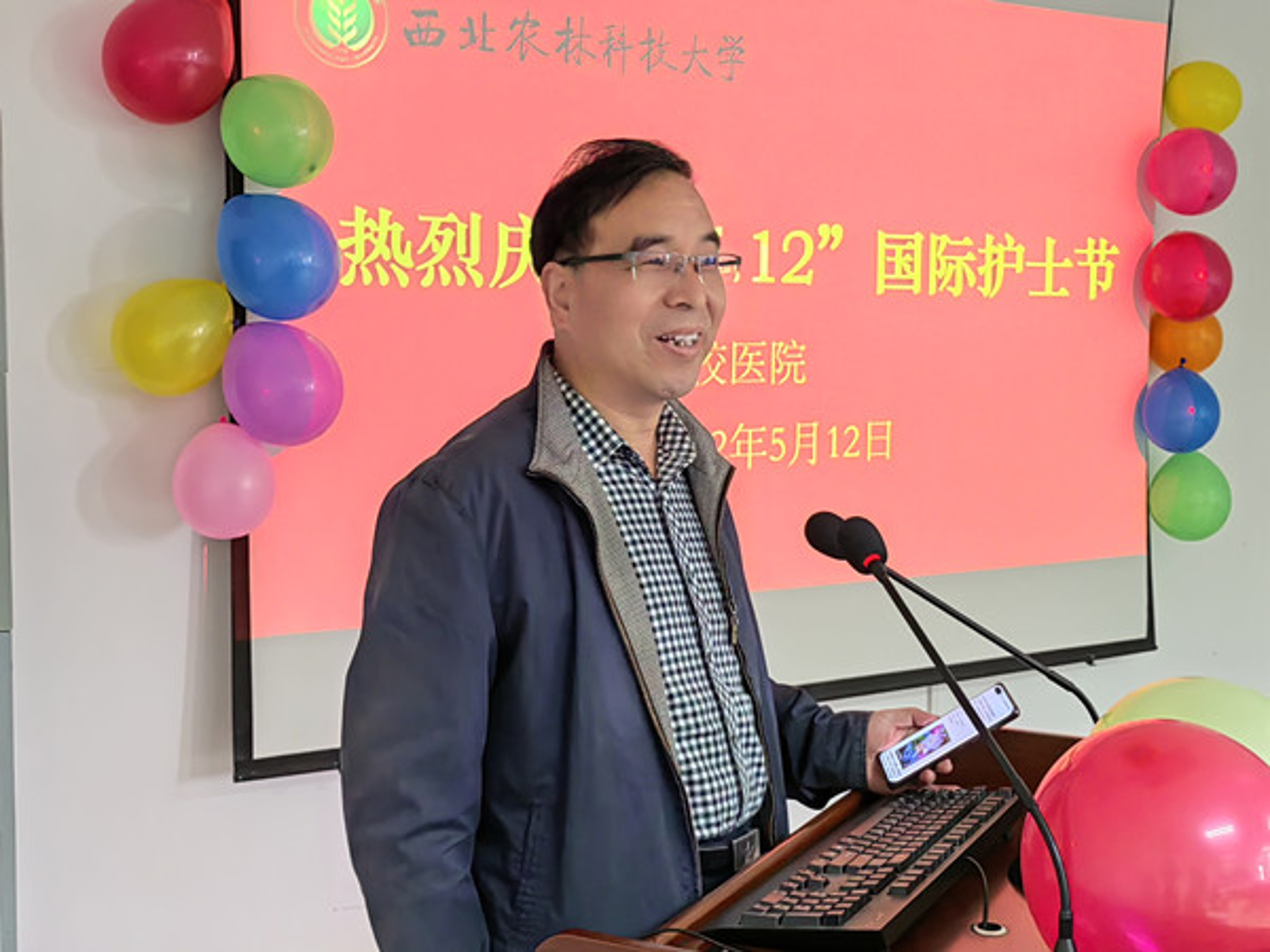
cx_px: 635
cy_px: 476
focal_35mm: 45
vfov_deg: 32.2
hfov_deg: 42.1
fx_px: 1651
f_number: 1.9
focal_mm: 5.52
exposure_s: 1/100
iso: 640
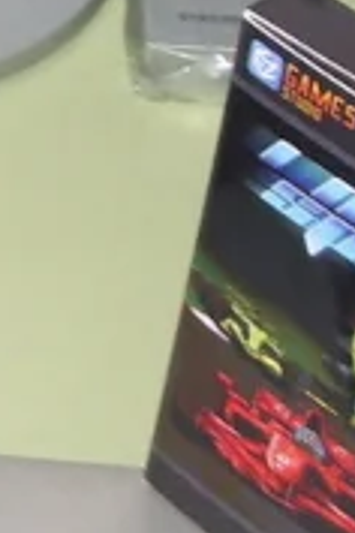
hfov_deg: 6.6
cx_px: -496
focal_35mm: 197
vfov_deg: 10.4
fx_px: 2914
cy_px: 33
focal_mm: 5.8
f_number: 2.6
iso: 50
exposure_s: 1/40
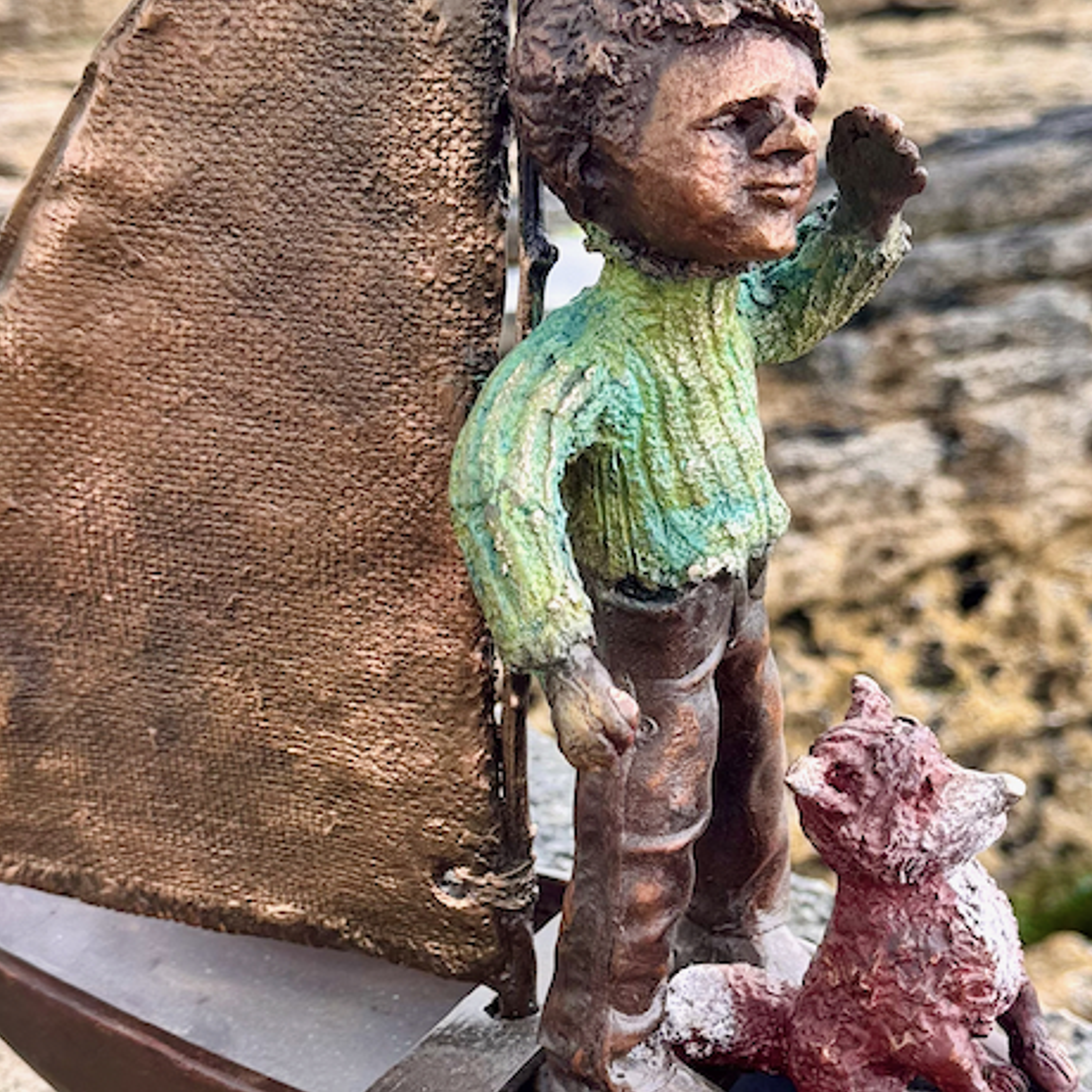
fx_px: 2106
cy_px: 672
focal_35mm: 59
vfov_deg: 29.0
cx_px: 646
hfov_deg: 29.0
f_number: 1.78
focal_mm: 6.76
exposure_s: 1/278
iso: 80
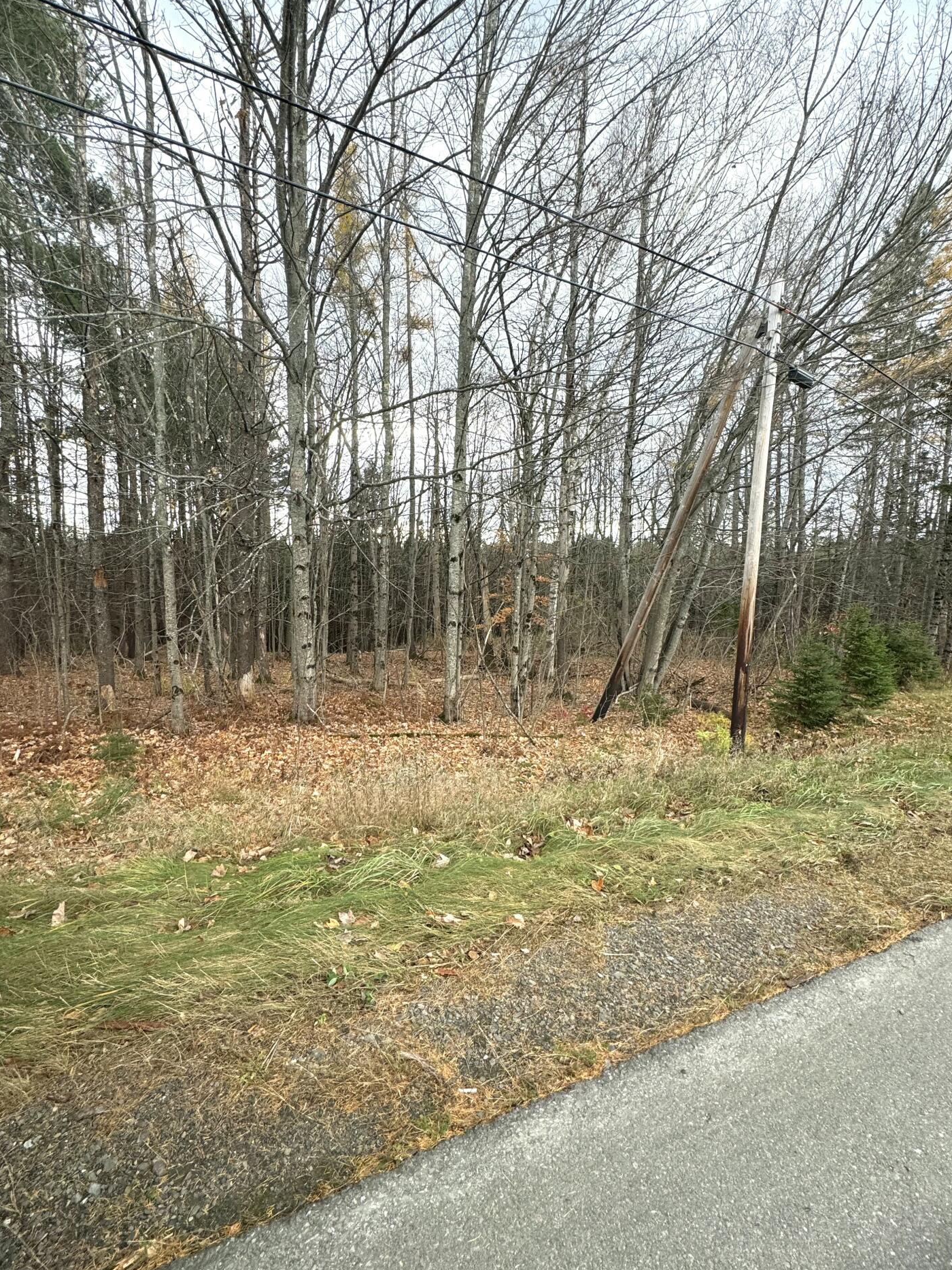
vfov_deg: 98.2
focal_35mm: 15
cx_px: 475
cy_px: 624
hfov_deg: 81.7
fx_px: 550
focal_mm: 2.22
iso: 80
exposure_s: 1/99
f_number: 2.2
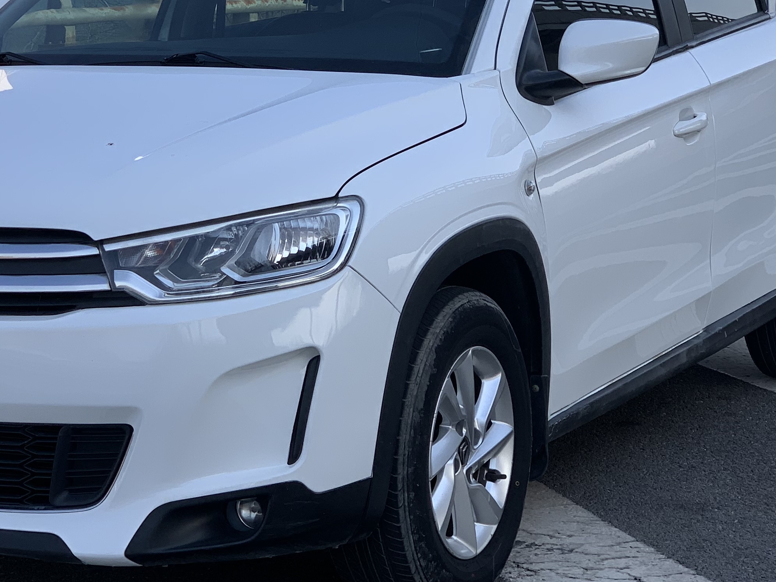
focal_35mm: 105
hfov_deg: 18.7
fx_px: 2354
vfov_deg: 14.0
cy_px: 152
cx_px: 268
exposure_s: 1/761
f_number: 2.4
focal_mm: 6
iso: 16
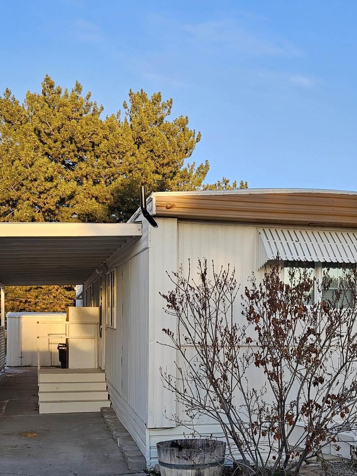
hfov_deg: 32.1
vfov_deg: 41.6
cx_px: 214
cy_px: 316
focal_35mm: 45
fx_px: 619
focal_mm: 5.4
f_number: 1.8
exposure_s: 1/257
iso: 25
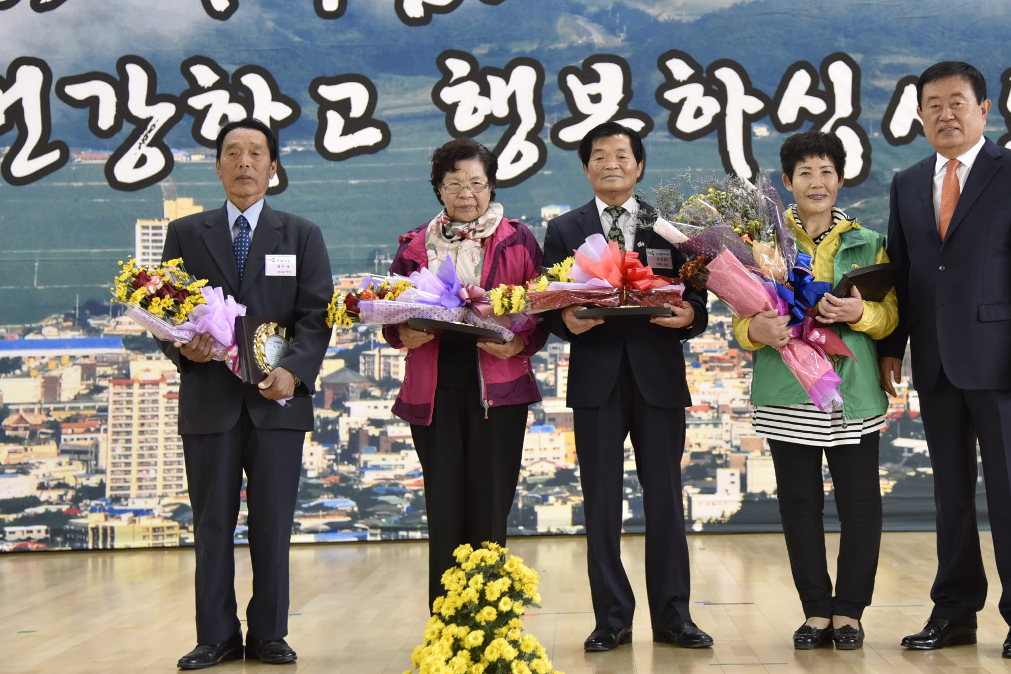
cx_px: 631
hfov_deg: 29.5
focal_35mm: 68
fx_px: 1910
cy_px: 272
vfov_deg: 20.0
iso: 1000
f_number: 4
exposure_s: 1/125
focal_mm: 52
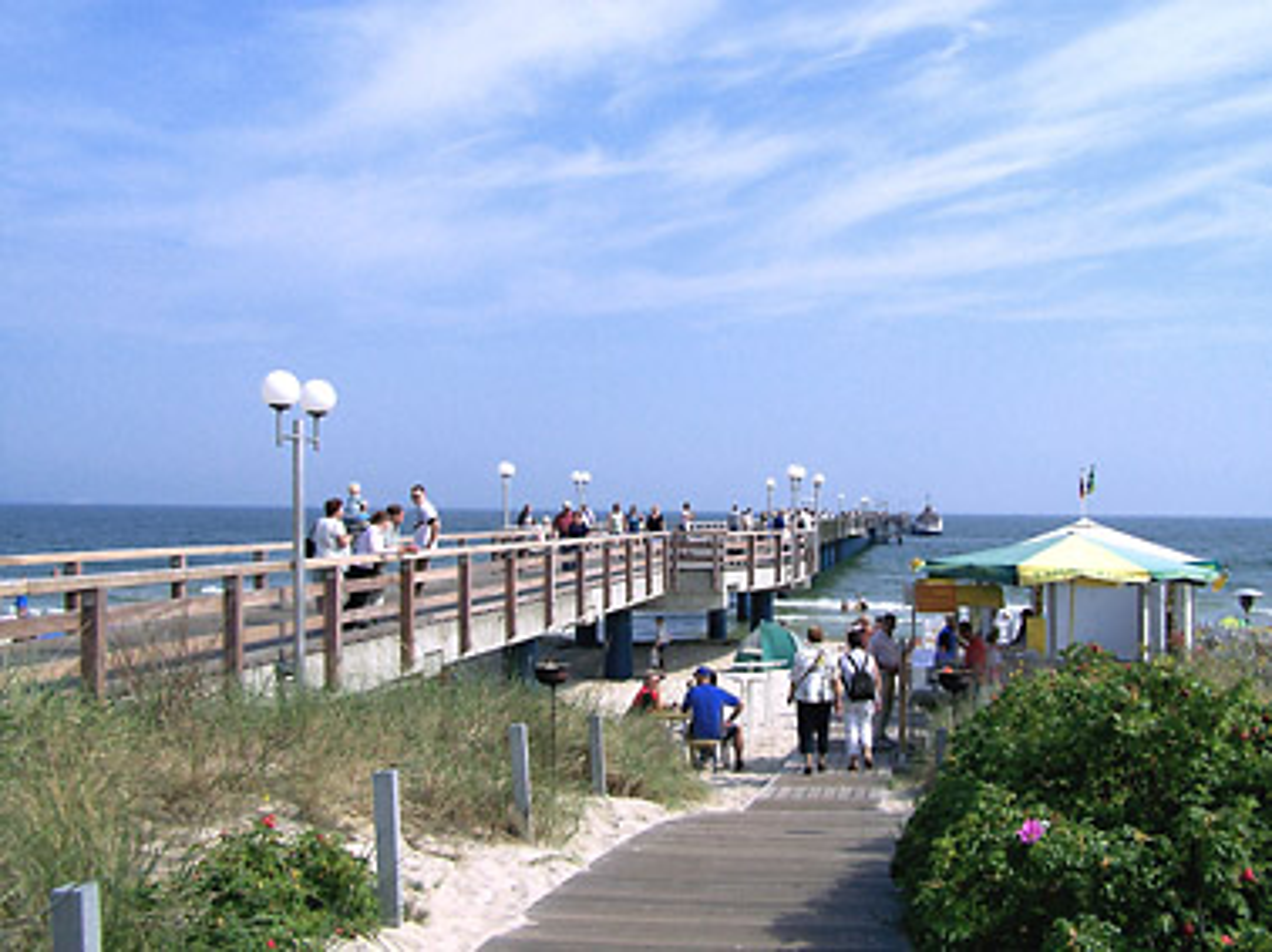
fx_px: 1395
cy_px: 476
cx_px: 636
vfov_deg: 37.7
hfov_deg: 49.0
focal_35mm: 38
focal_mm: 6.3
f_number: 4
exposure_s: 1/1000
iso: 64
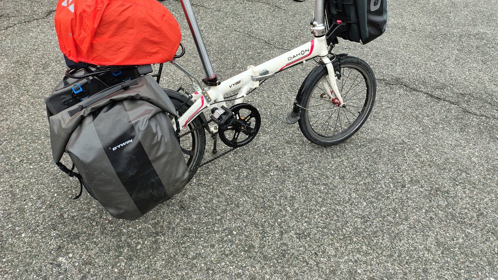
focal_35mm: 28
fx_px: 370
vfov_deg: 40.9
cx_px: 251
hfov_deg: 67.9
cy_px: 92
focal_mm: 4.71
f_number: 1.7
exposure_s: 1/378
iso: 144
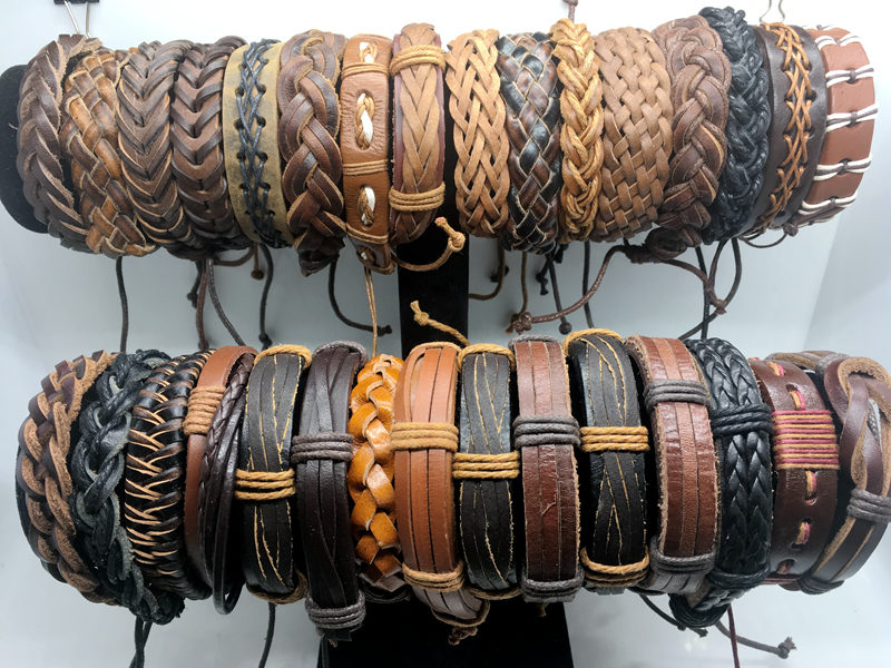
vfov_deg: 48.2
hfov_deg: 61.7
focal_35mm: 29
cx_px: 446
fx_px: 746
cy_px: 334
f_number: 2.2
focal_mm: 4.15
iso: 25
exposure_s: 1/100
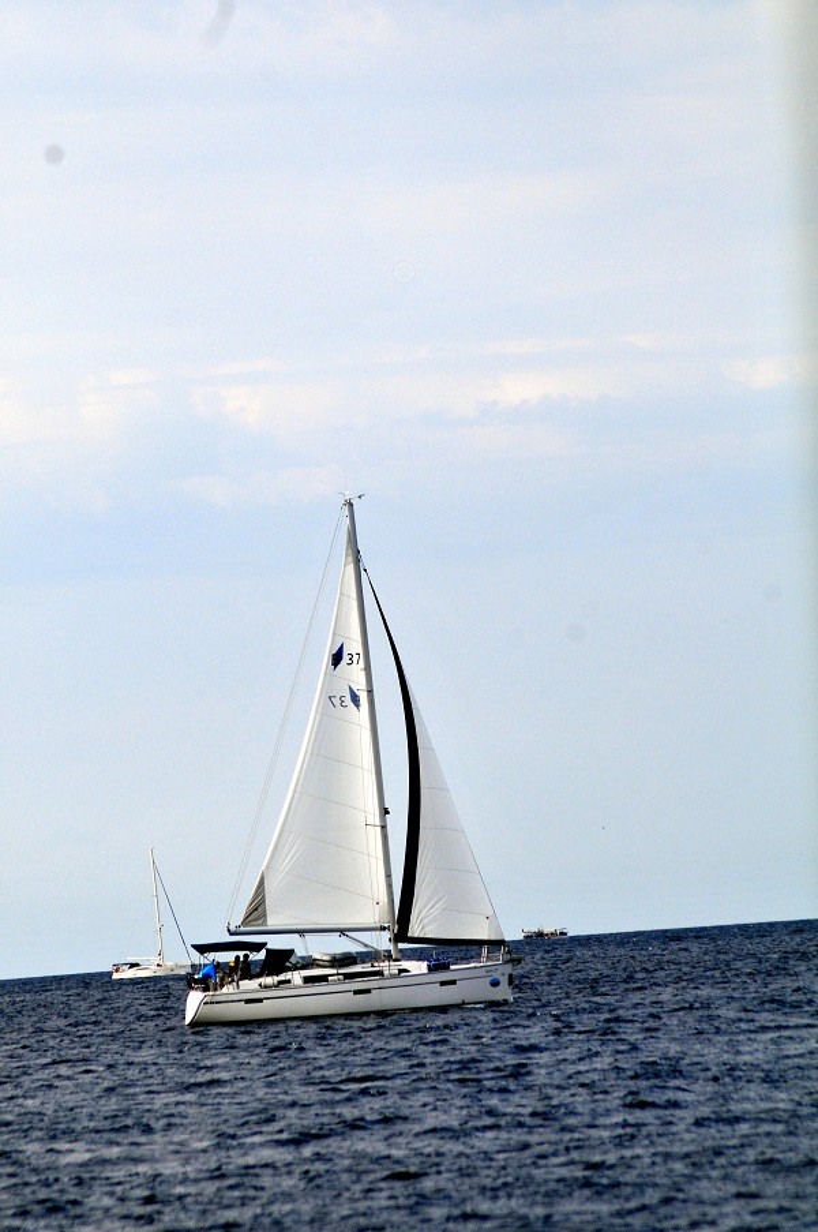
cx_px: 409
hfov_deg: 4.4
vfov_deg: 6.5
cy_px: 616
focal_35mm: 315
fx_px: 10760
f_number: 6.3
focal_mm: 210
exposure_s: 1/1250
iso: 320
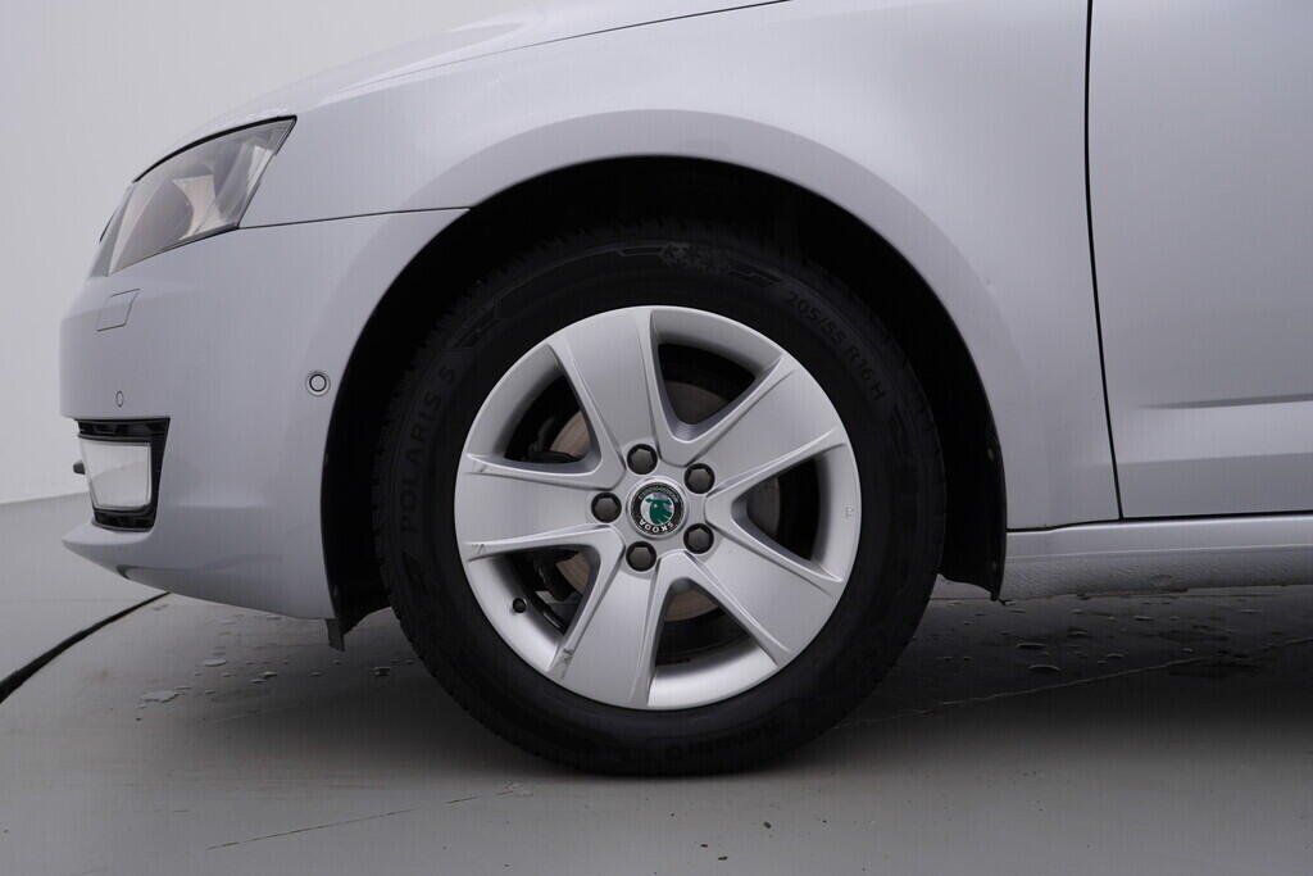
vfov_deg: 36.9
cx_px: 656
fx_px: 1313
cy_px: 438
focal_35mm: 36
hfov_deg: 53.1
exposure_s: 1/100
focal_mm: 24
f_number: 4.5
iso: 125
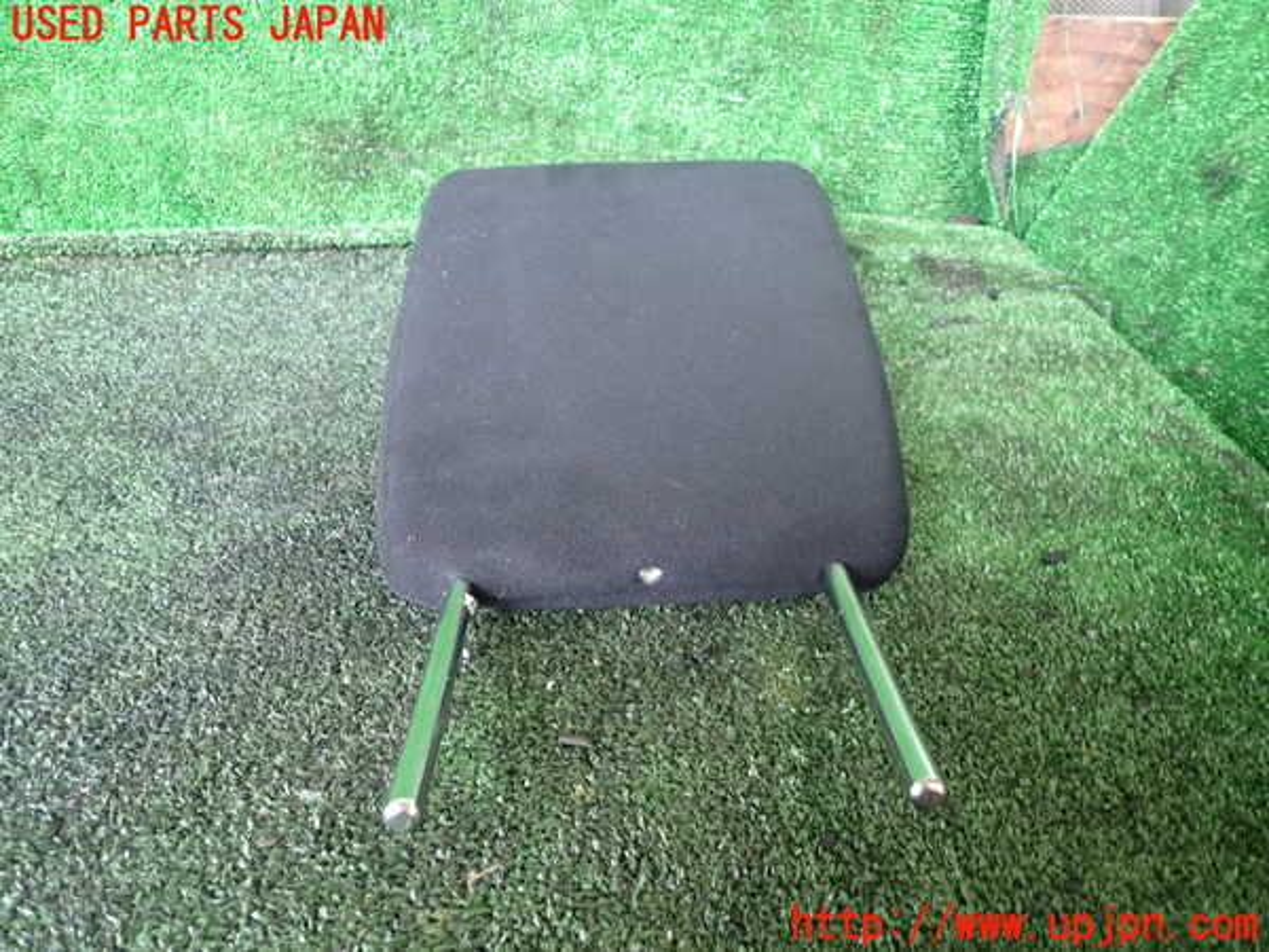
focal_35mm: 25
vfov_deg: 54.9
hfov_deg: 69.4
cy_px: 476
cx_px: 634
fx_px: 916
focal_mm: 4.5
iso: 320
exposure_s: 1/30
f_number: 2
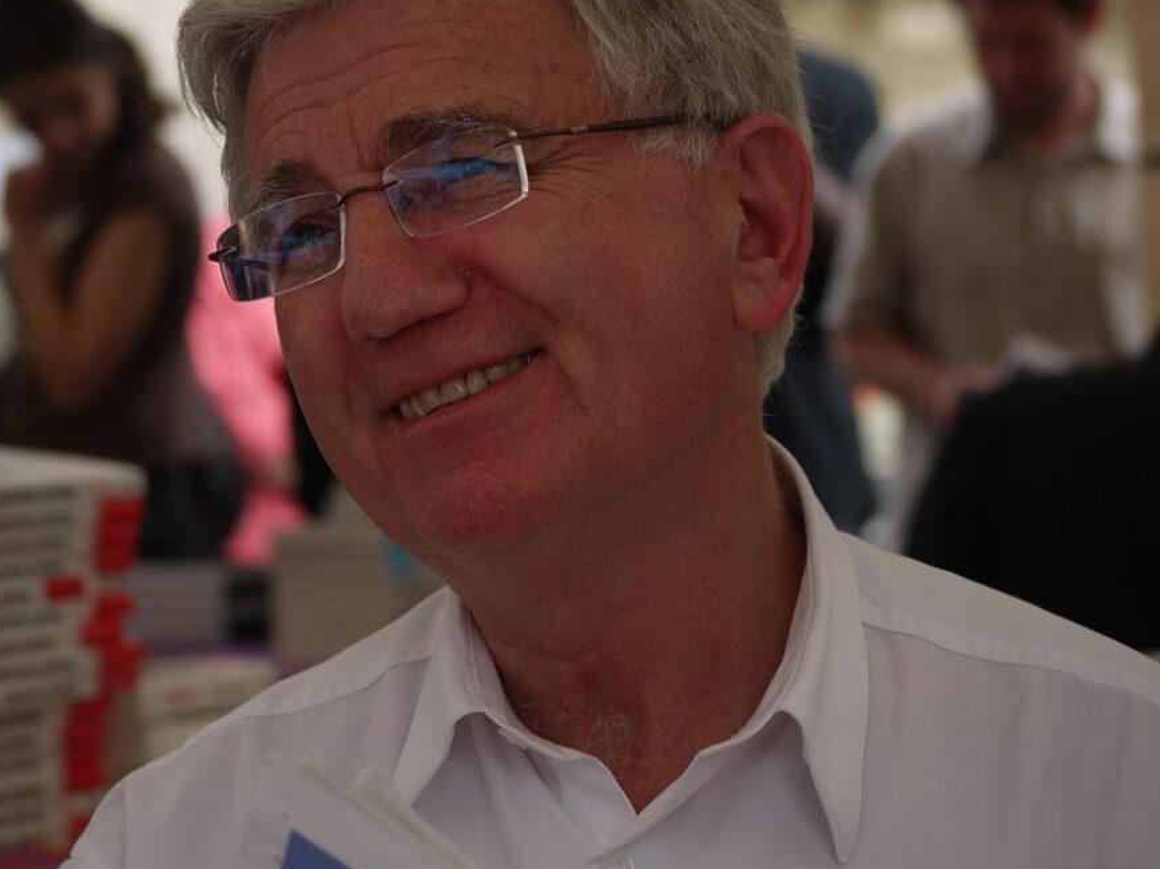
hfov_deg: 13.1
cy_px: 296
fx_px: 5057
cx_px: 465
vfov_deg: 9.8
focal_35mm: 151
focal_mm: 56
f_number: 4.1
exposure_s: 1/400
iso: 100
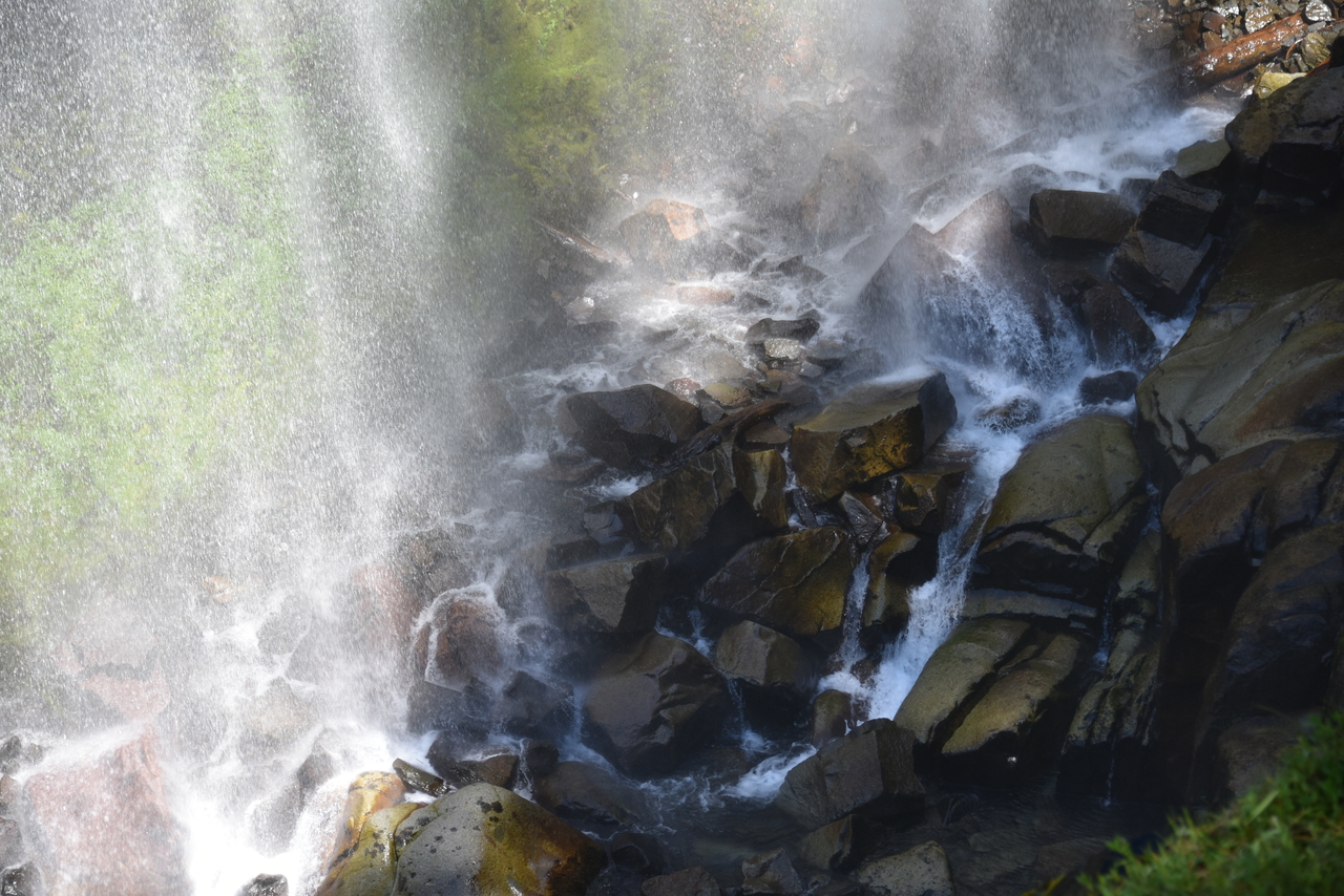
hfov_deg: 18.3
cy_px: 448
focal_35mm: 112
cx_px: 672
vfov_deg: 12.2
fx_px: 4182
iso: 180
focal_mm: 112
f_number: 5.3
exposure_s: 1/250
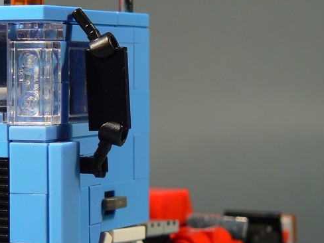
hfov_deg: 12.4
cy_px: 119
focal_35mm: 159
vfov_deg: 9.3
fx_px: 1488
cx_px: 104
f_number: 3.2
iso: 80
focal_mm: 16.2
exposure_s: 1/10
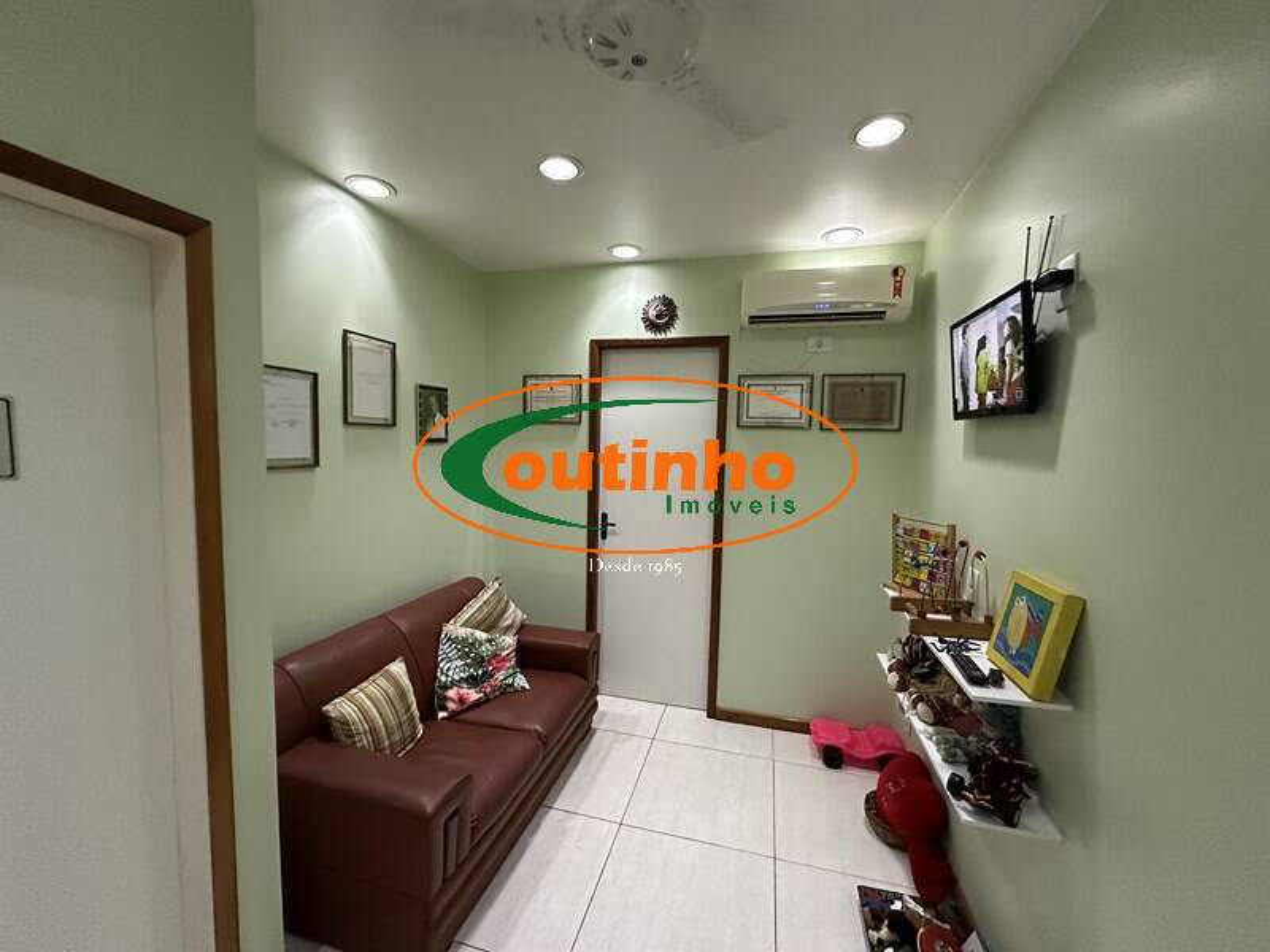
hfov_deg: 102.1
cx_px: 635
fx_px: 514
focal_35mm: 14
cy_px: 476
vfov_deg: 85.7
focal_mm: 2.22
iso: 640
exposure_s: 1/60
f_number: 2.2
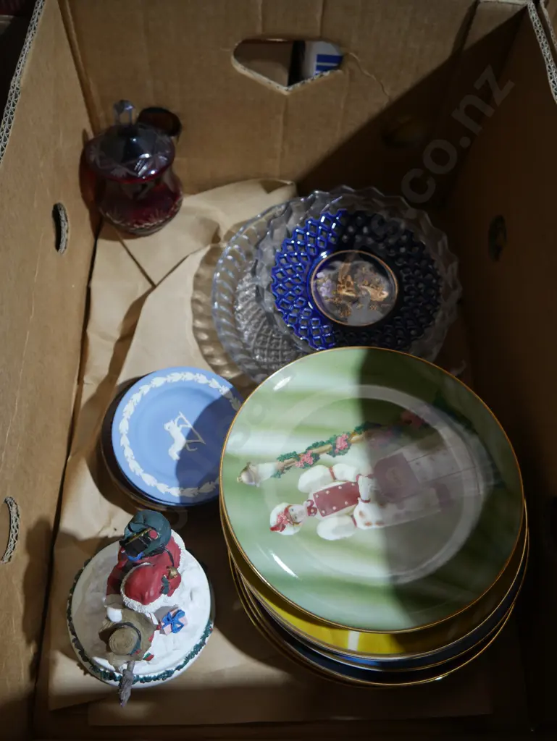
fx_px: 600
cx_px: 278
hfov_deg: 49.8
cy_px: 370
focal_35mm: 28
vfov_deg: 63.4
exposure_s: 1/60
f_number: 3.5
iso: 400
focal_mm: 14
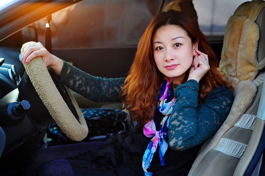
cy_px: 88
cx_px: 132
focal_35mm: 50
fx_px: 368
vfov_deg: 26.9
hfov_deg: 39.6
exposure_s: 1/100
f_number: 3.5
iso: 200
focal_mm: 50
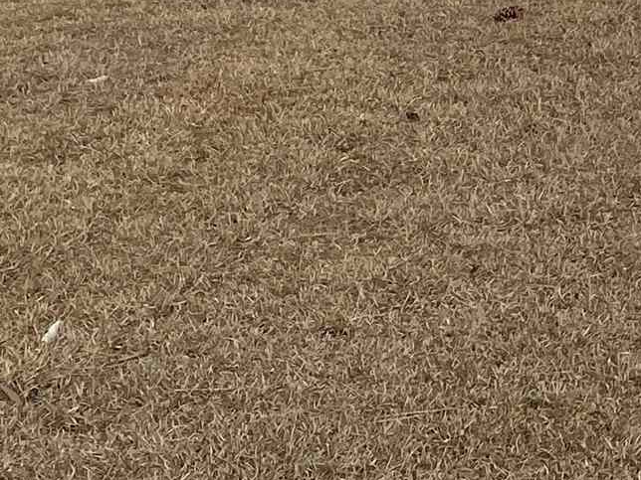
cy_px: -406
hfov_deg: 13.7
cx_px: 1242
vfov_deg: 11.1
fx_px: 2296
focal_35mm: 124
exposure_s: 1/5128
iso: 32
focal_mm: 5.1
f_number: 1.6
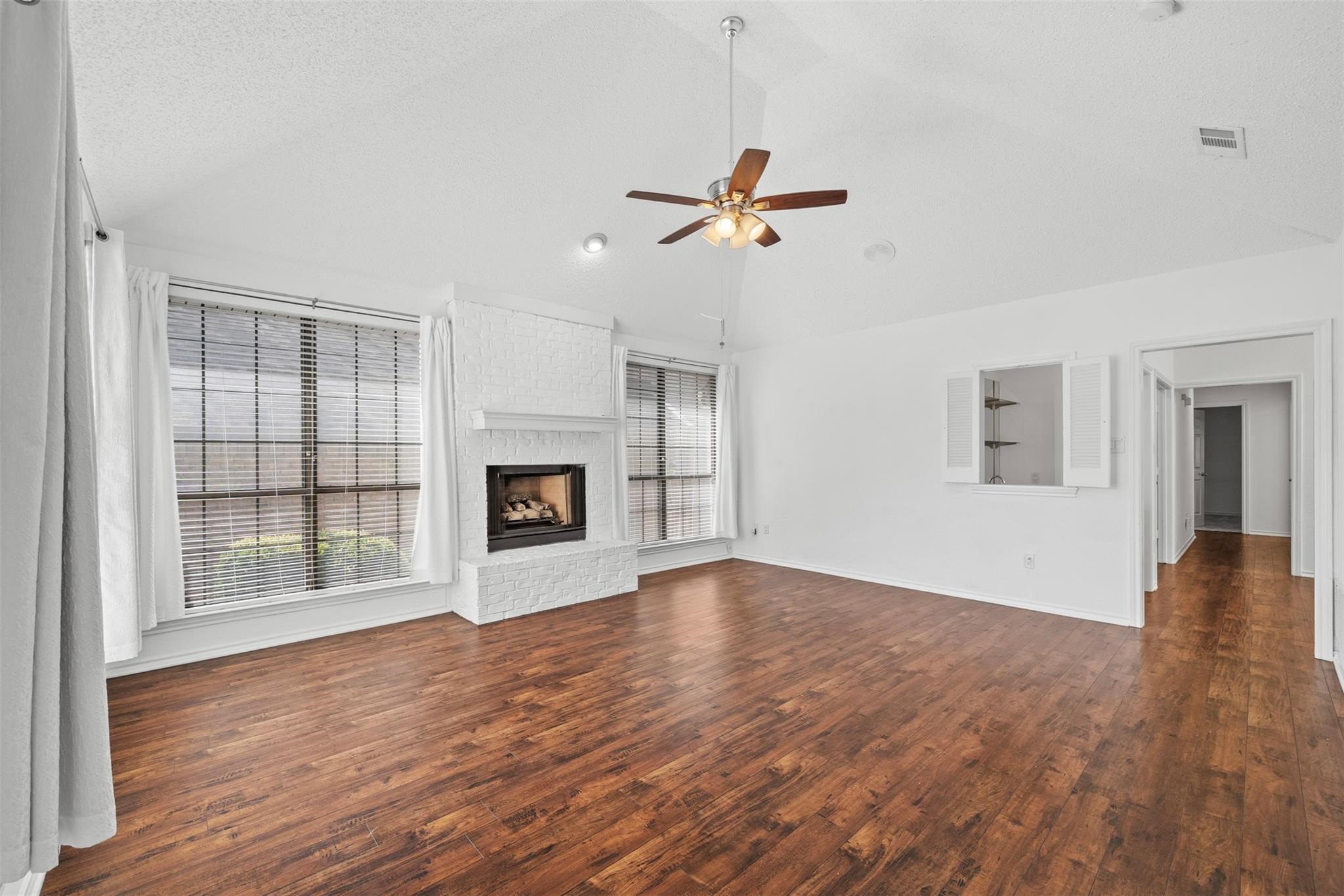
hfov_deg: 108.3
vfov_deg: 85.4
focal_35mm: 13
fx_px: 485
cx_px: 672
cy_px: 448
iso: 250
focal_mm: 13
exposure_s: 1/3
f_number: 8
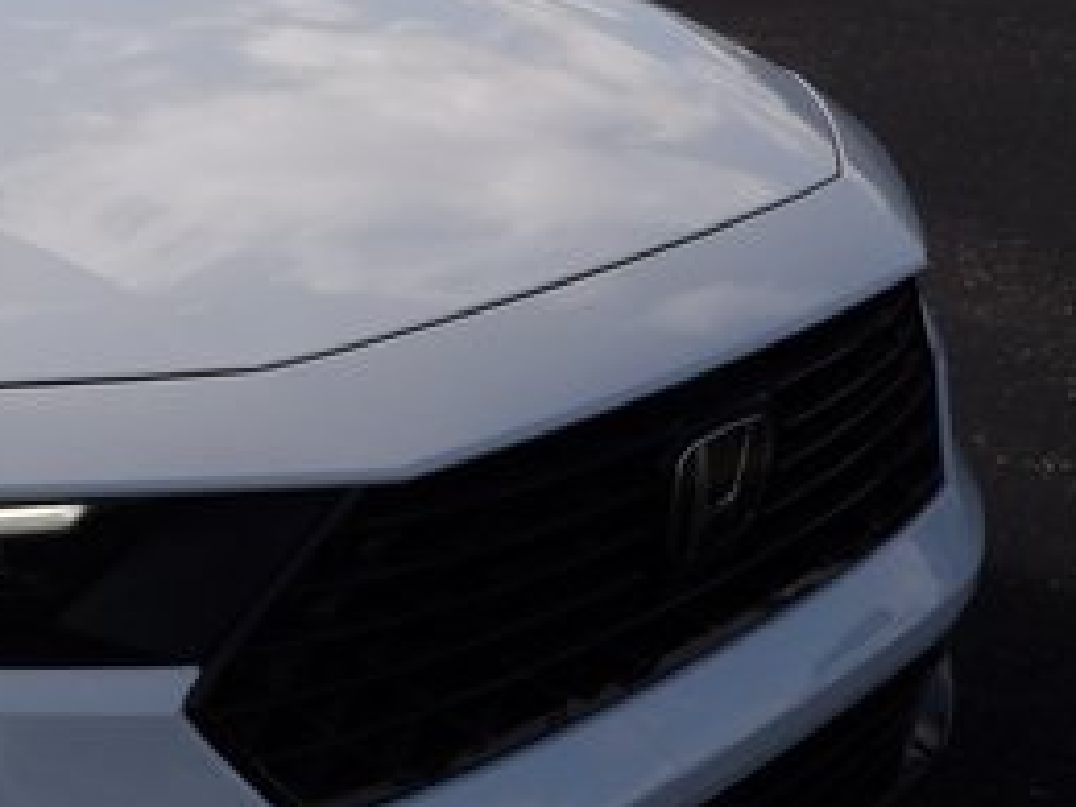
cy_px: 381
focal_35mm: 59
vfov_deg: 24.8
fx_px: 1834
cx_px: -161
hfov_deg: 29.0
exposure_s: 1/467
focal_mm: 4.3
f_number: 5.6
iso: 100
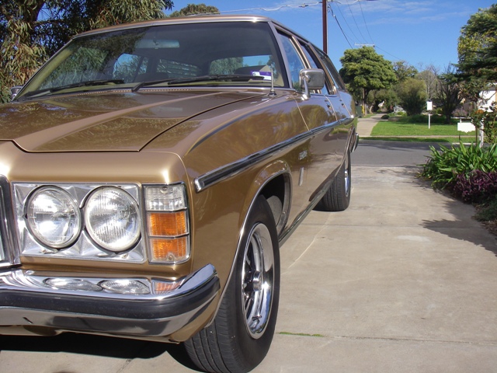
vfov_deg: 37.7
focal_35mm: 38
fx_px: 546
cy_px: 186
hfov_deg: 49.0
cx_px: 248
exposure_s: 1/250
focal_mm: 6.3
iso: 64
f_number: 6.6
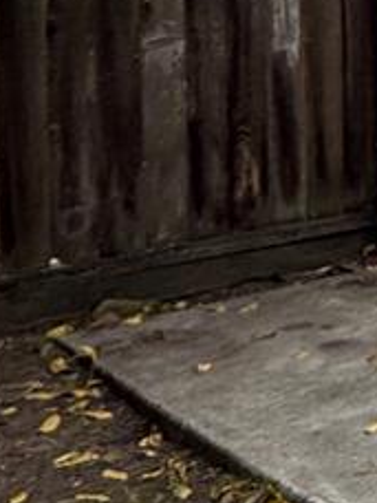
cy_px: -161
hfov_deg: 10.2
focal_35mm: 92
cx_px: 1209
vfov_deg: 19.5
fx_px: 1336
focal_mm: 2.22
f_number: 2.2
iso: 40
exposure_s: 1/356
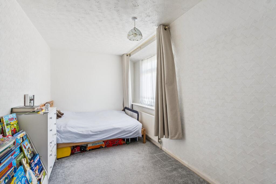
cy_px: 92
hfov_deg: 96.7
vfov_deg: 73.8
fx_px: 123
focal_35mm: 16
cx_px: 138
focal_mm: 16
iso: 320
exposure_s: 1/15
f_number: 5.6
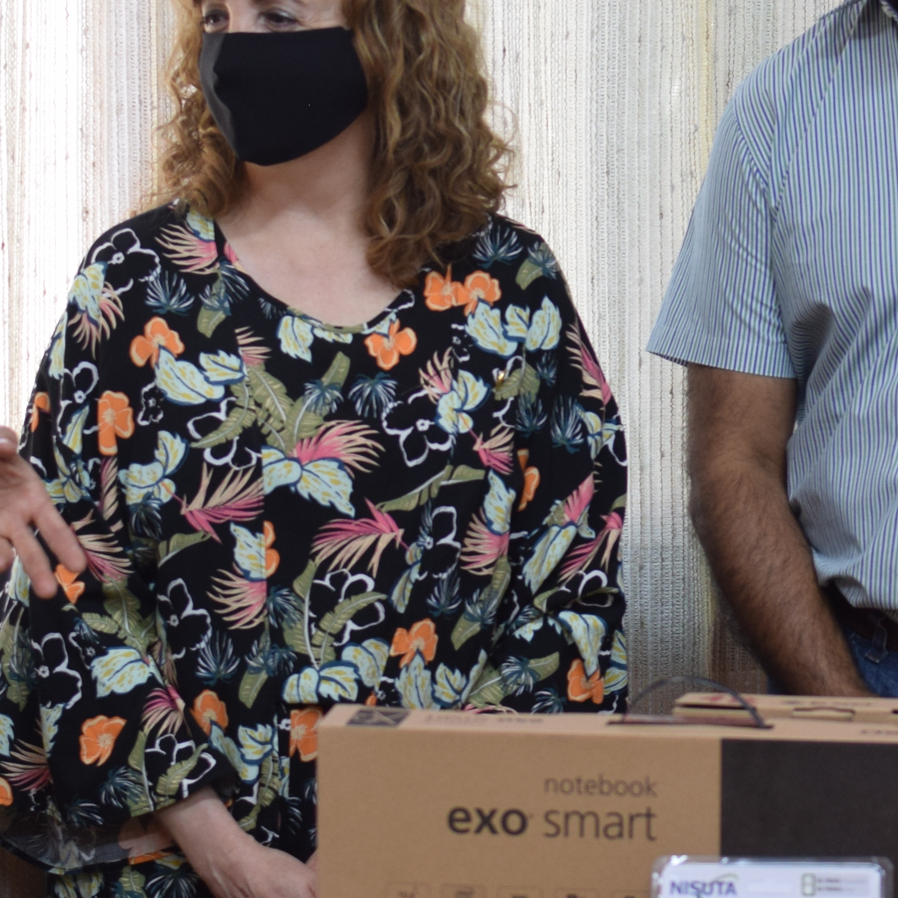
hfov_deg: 11.8
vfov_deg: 11.8
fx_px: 4326
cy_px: 294
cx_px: 713
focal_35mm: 147
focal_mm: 35
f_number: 4
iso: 400
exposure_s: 1/60
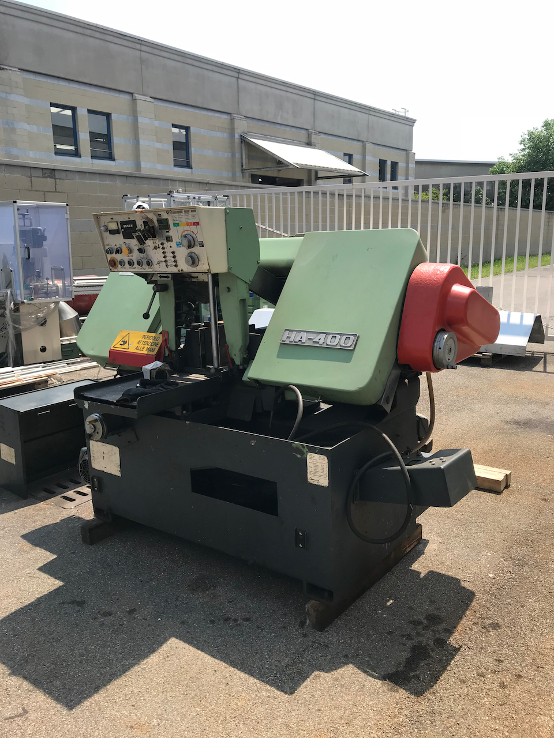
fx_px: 597
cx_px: 277
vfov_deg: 63.4
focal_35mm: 28
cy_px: 369
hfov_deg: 49.7
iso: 20
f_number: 1.8
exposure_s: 1/1597
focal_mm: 3.99
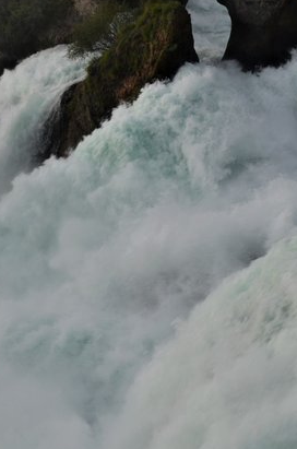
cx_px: 118
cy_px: 111
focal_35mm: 111
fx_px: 1381
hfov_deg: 12.3
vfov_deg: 18.3
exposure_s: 1/80
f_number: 8
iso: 320
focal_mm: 38
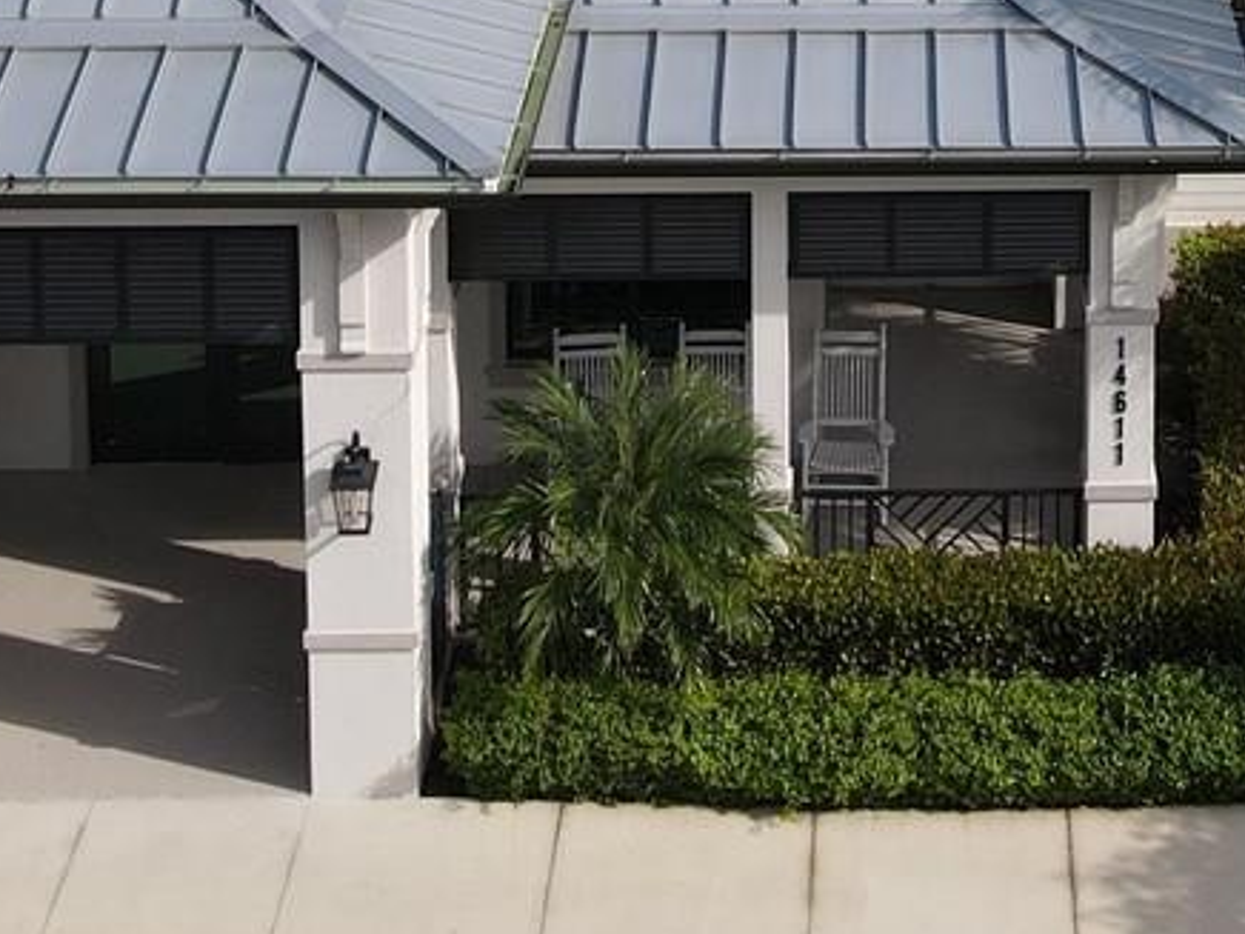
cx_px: 959
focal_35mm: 88
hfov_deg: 22.0
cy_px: -745
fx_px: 3165
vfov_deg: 14.7
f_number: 2.8
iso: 100
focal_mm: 4.5
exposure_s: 1/800
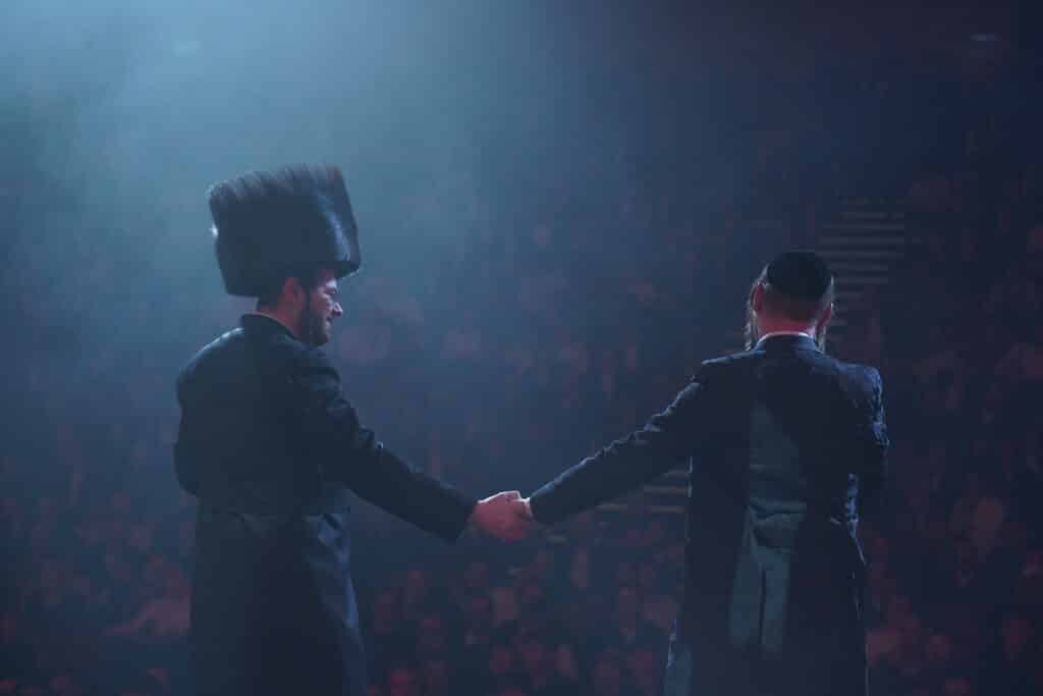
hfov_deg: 18.8
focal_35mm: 109
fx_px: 3158
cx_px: 522
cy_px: 348
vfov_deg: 12.6
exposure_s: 1/350
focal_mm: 109
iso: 2000
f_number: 4.5
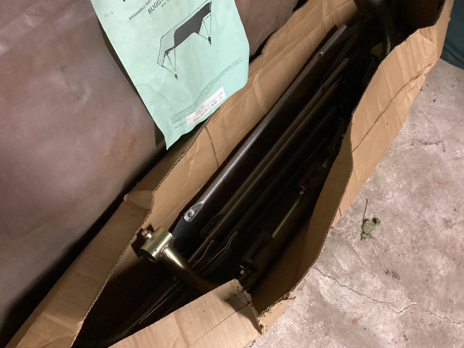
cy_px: 165
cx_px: 210
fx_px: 456
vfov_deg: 41.8
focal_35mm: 34
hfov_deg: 53.9
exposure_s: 1/20
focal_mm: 3.3
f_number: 2.4
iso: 640
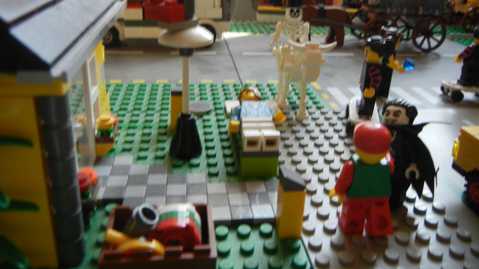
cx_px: 238
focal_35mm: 33
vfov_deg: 35.3
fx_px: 419
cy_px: 91
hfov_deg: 59.5
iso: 160
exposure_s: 1/30.3
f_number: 3.5
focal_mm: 5.4
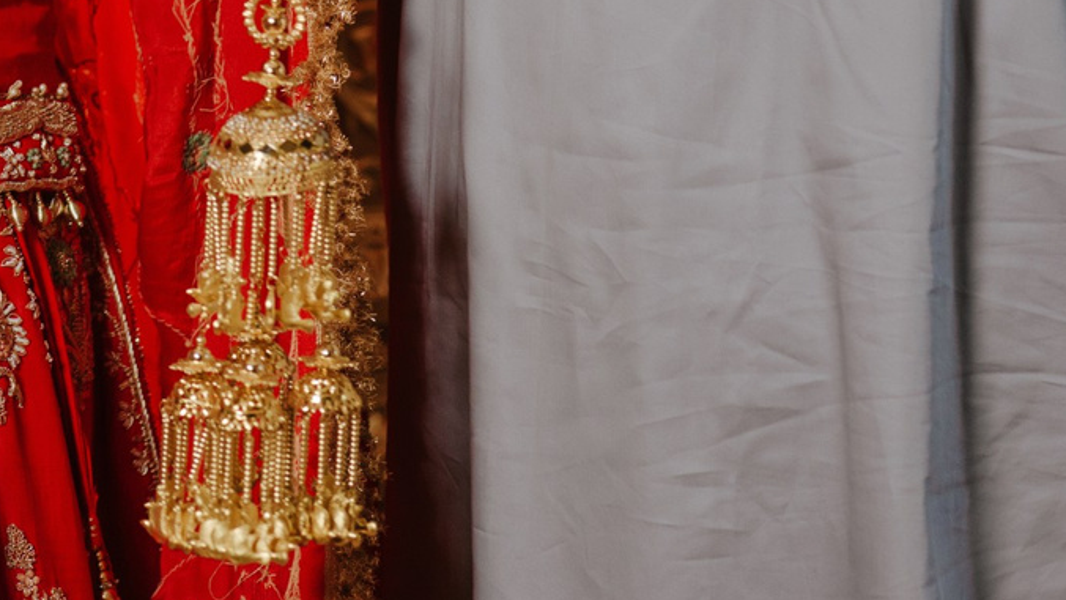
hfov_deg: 10.7
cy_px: -402
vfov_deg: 6.0
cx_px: -230
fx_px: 5597
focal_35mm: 198
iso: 500
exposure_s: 1/200
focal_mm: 50
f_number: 2
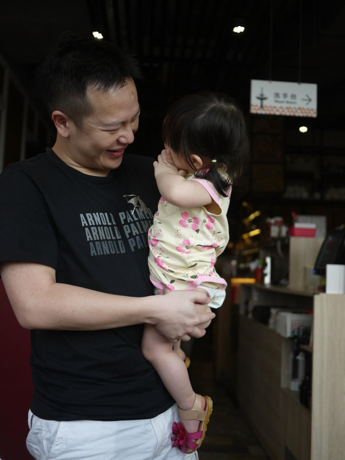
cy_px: 230
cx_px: 172
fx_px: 532
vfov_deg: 46.8
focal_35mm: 40
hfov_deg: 36.0
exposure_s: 1/500
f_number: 1.7
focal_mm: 20
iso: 160
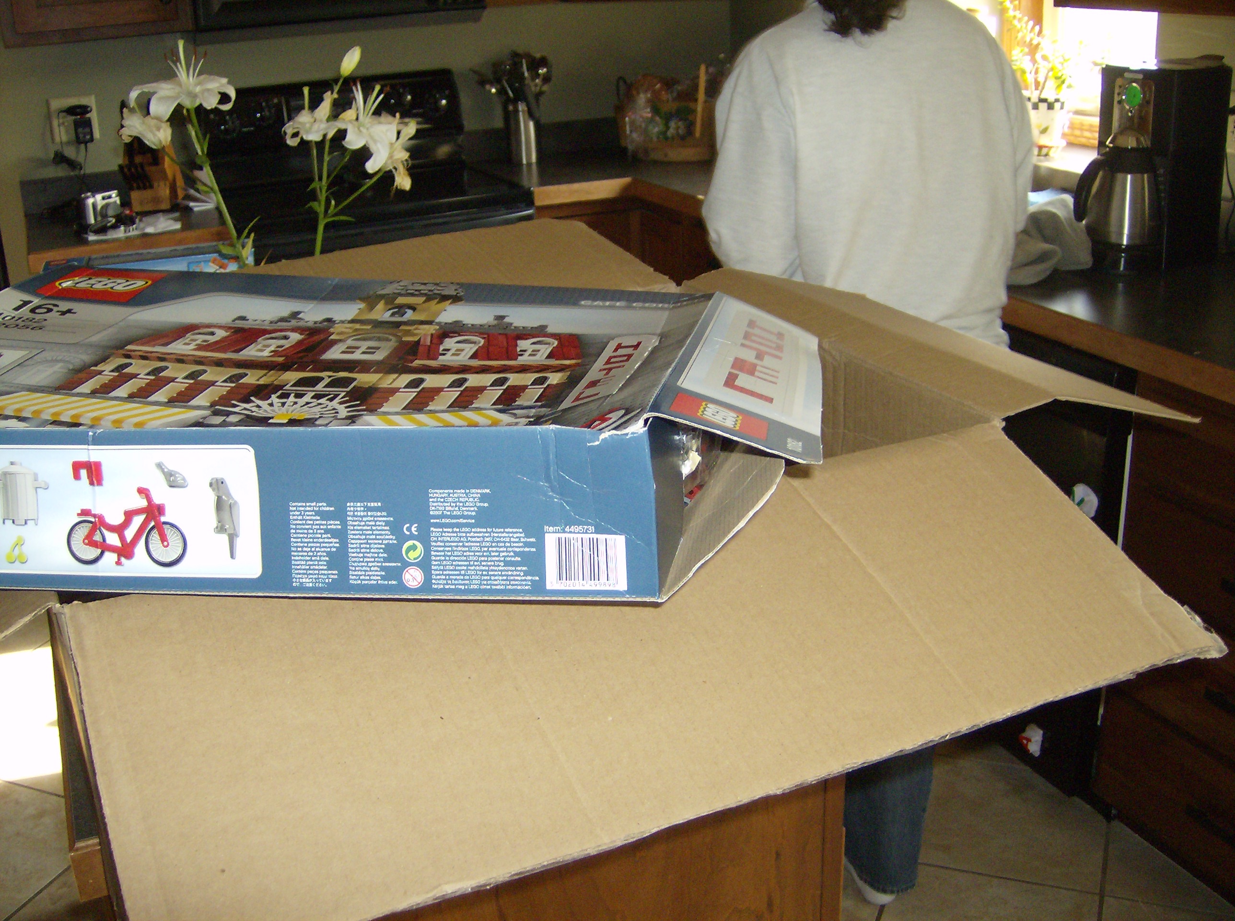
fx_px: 1282
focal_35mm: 36
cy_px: 460
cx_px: 618
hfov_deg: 51.5
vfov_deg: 39.5
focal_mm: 6
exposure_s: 1/60
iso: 200
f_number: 2.8
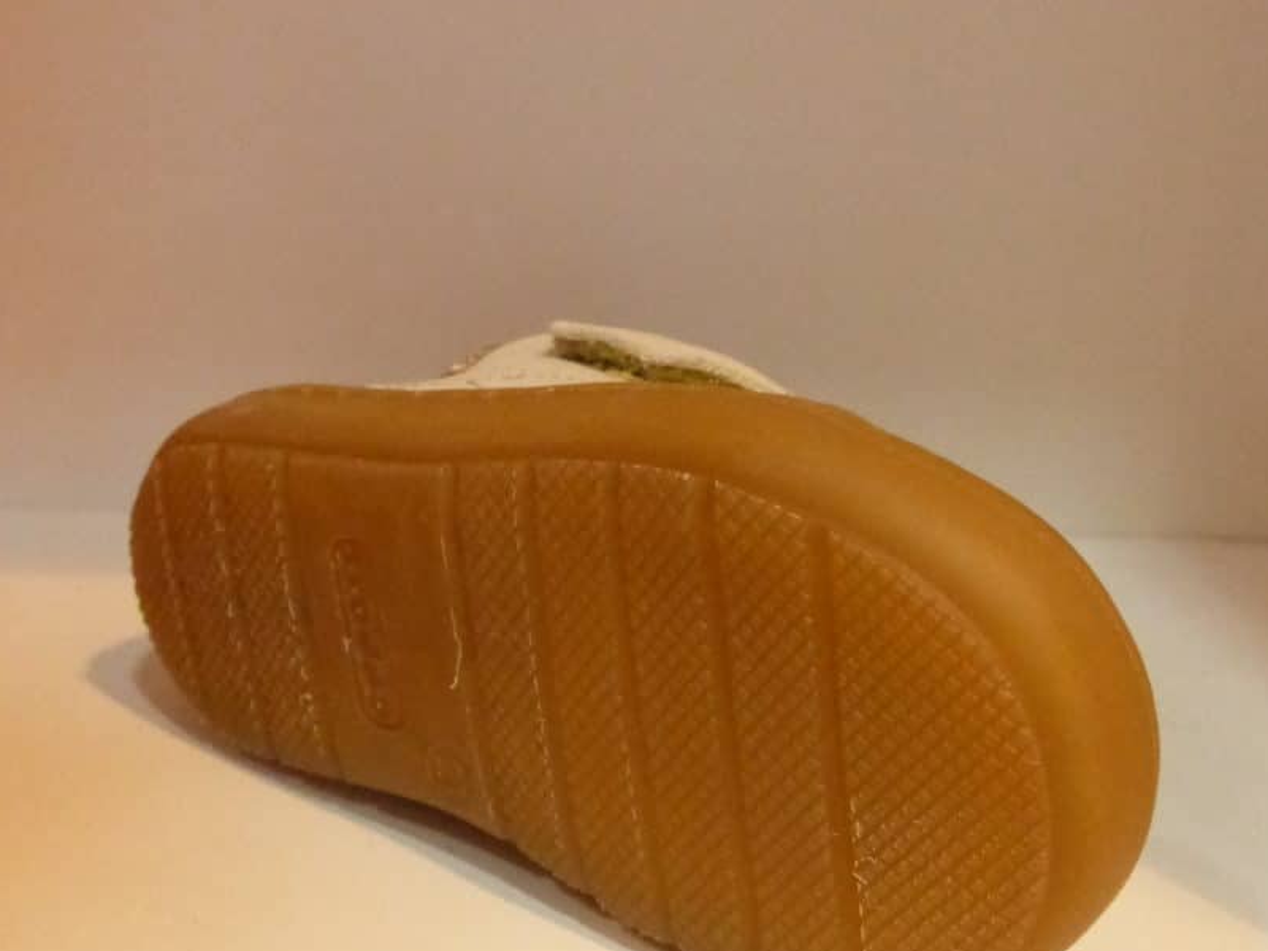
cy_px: 588
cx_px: 639
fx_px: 1978
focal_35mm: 54
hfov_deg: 35.5
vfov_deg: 27.0
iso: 1600
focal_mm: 7.1
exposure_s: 1/125
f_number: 3.5
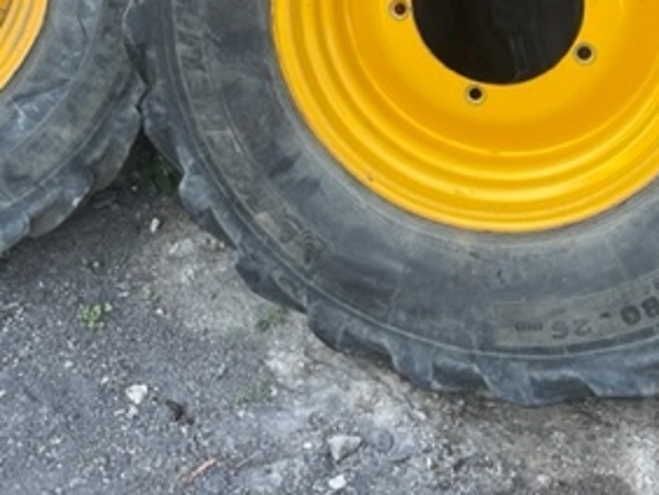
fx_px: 1124
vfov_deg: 23.7
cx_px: 245
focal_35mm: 59
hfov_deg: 32.5
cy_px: -12
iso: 32
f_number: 1.6
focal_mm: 4.2
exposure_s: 1/303
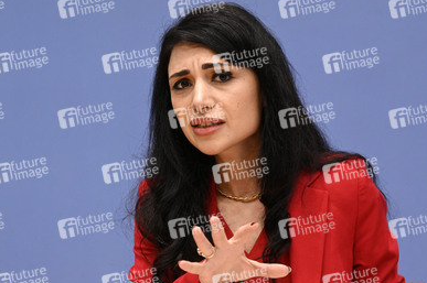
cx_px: 211
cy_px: 143
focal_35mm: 140
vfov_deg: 9.8
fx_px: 1658
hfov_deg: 14.7
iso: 4000
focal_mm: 120
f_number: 5.6
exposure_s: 1/500
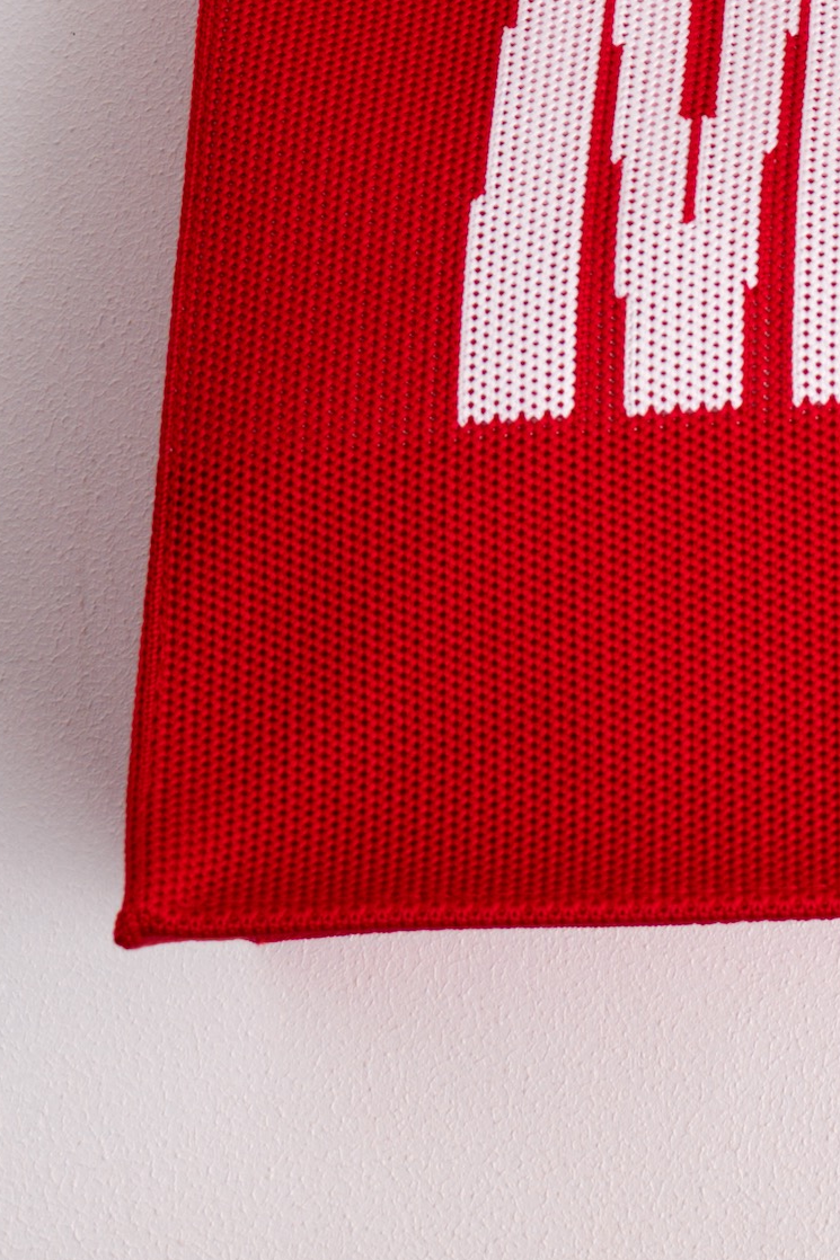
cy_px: -1483
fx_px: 5951
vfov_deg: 10.8
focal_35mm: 170
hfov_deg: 7.8
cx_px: 1537
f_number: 10
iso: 100
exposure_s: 1/200
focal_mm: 33
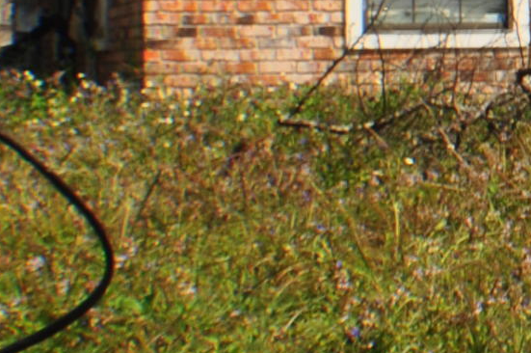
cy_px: -117
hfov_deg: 10.1
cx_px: 868
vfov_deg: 6.9
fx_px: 2888
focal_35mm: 196
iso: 200
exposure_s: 1/200
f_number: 14
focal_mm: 24
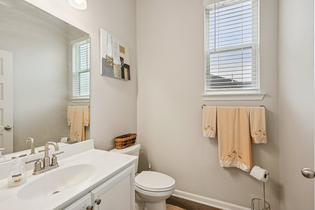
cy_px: 105
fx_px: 140
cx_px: 158
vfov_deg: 73.7
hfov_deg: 96.7
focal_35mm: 16
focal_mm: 16
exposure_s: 1/200
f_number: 8
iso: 400
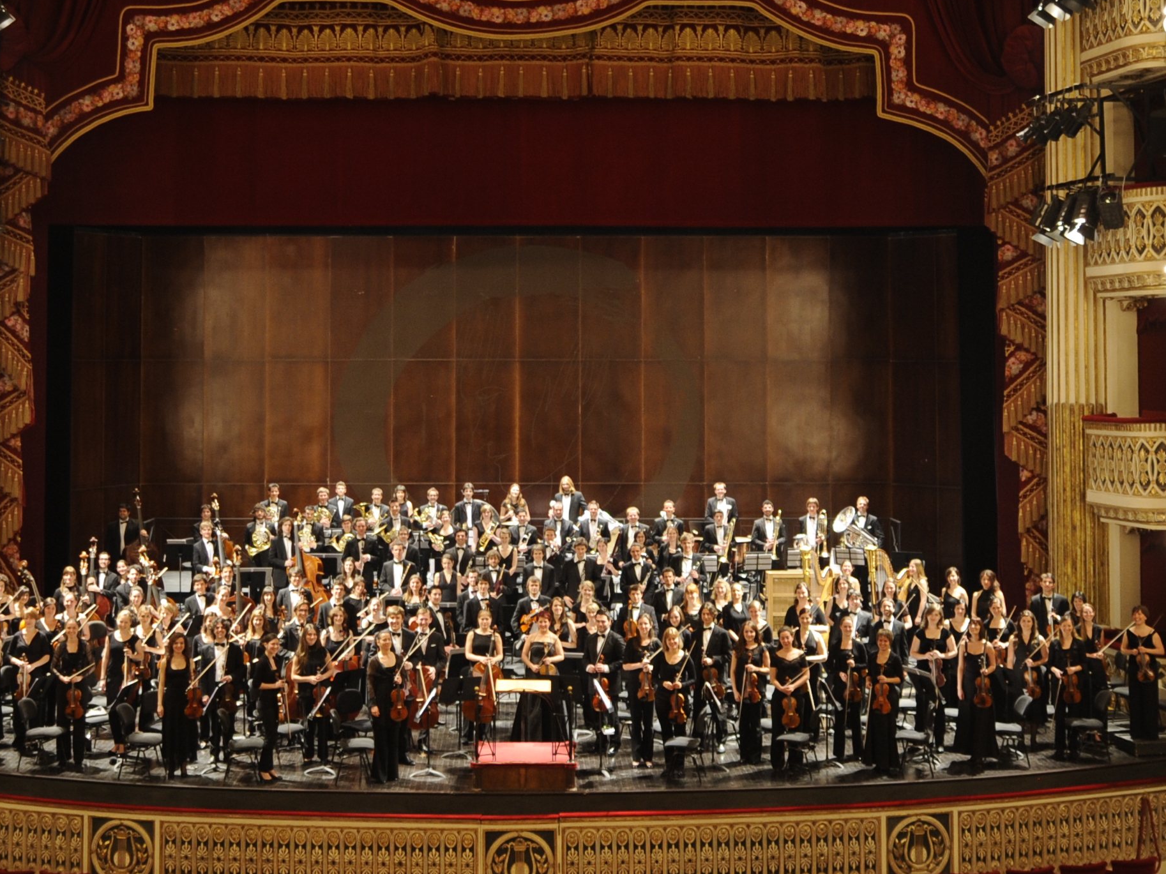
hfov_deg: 63.3
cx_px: 529
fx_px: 943
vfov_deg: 49.7
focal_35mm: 28
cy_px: 423
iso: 800
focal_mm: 25
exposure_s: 1/25
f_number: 4
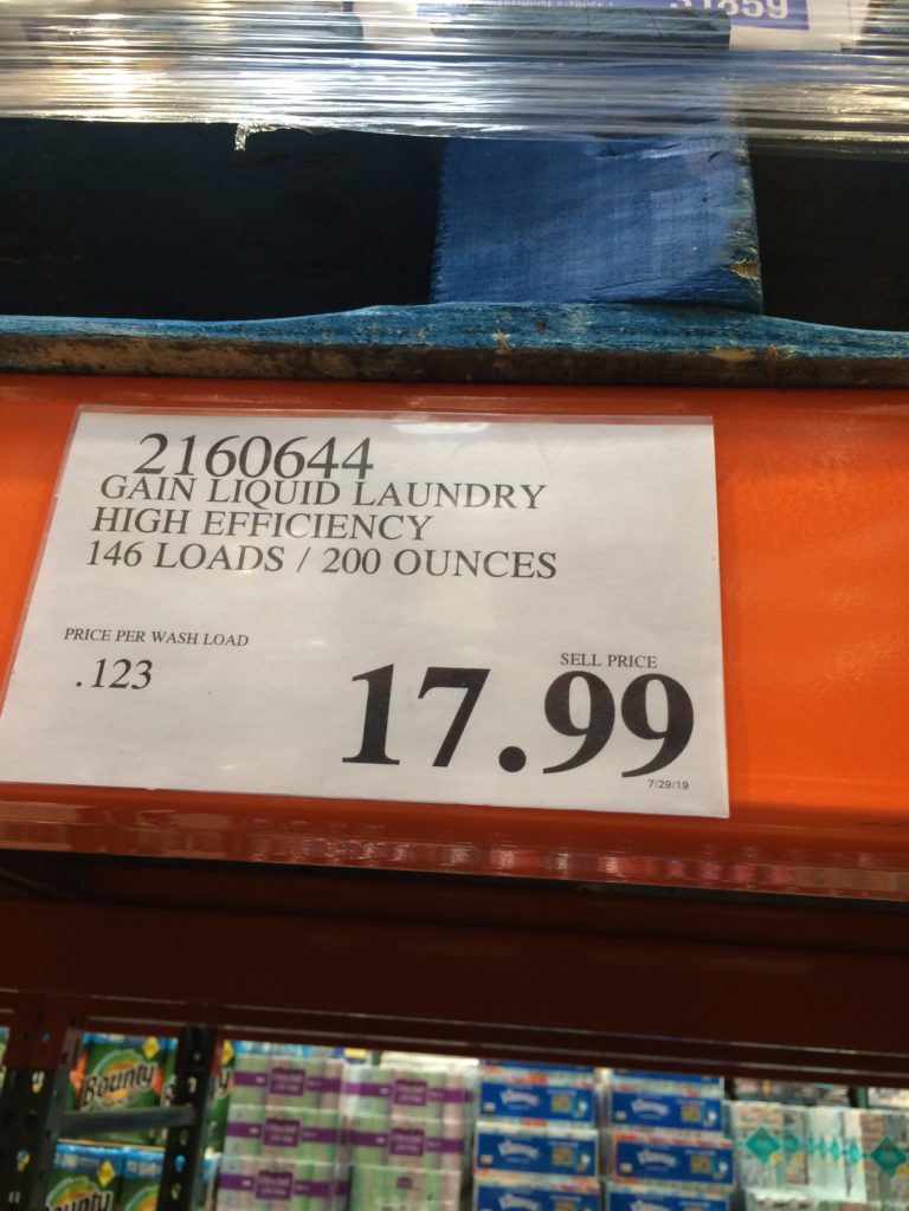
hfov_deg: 48.2
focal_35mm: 29
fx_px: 1015
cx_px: 454
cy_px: 606
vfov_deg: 61.7
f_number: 2.2
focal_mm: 4.15
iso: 100
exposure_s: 1/33
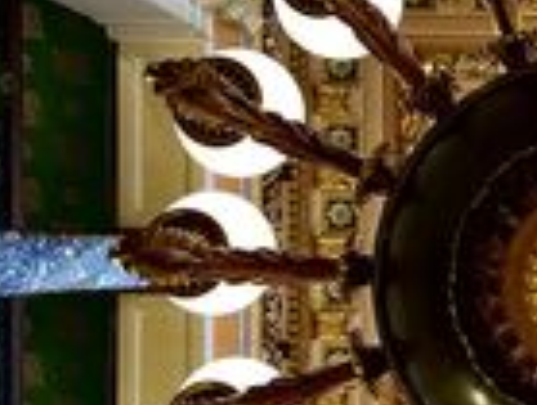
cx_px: 595
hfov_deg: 25.9
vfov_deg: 21.3
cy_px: 282
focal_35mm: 69
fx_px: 1073
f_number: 1.6
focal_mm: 5.1
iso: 250
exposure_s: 1/60
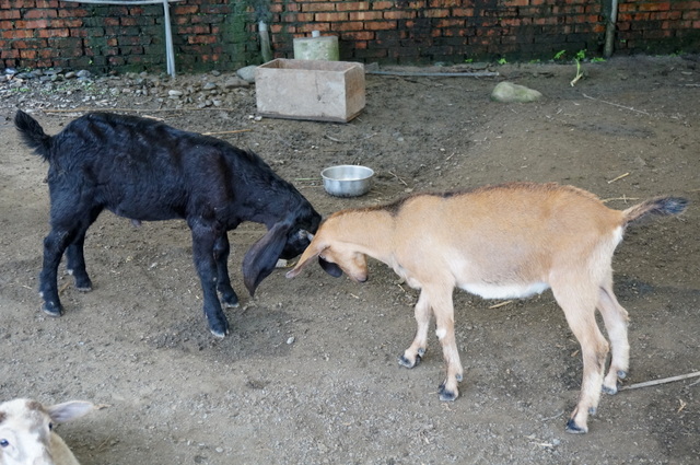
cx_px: 350
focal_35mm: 45
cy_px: 232
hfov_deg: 43.7
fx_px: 874
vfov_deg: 29.8
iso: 1600
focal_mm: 30
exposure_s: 1/160
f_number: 5
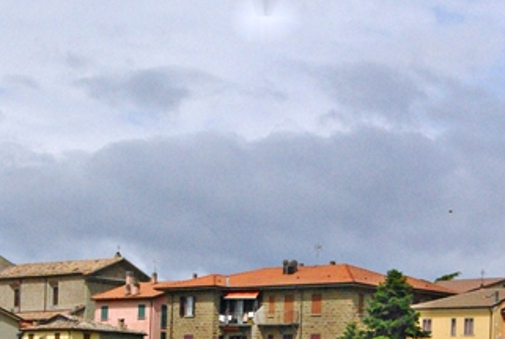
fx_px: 2177
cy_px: 338
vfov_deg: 8.8
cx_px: 278
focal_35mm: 155
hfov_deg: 13.2
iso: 1600
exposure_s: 1/3000
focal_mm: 40
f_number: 13
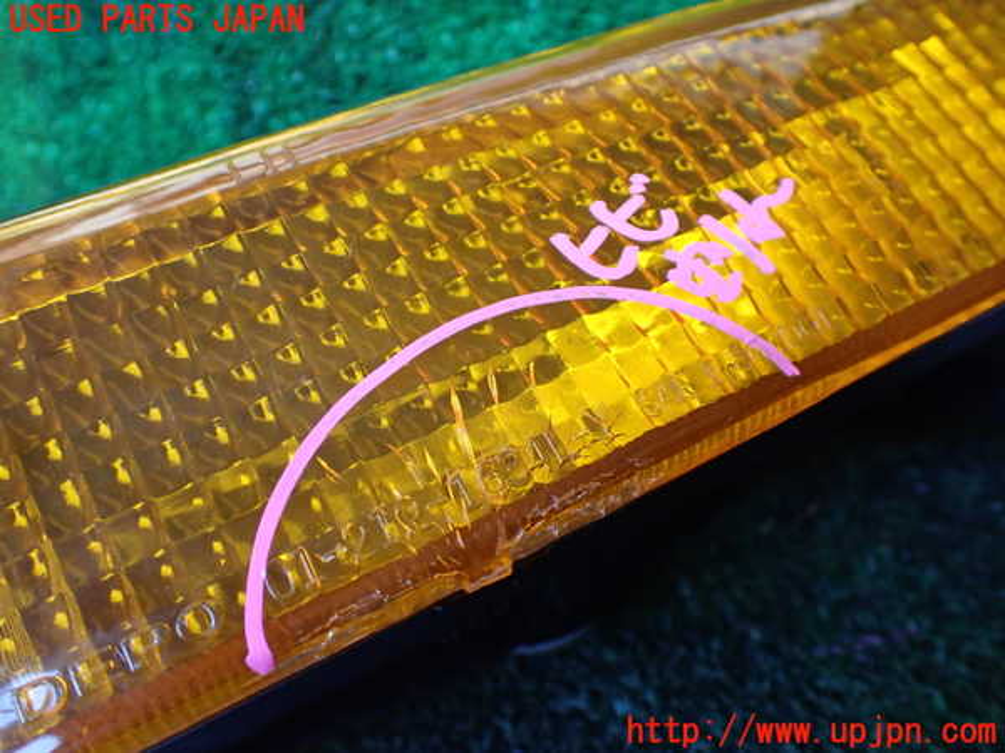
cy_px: 376
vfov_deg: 46.8
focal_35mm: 30
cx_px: 502
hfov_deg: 60.0
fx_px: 871
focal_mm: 5.4
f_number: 2.3
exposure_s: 1/125
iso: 640
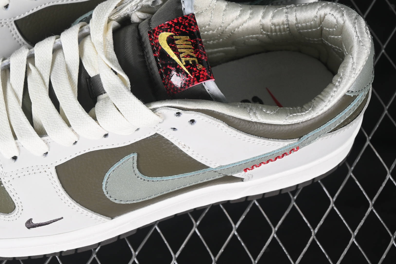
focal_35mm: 128
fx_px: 1408
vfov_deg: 10.7
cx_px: 105
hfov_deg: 15.9
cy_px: 70
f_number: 6.3
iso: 160
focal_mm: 50
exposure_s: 1/60
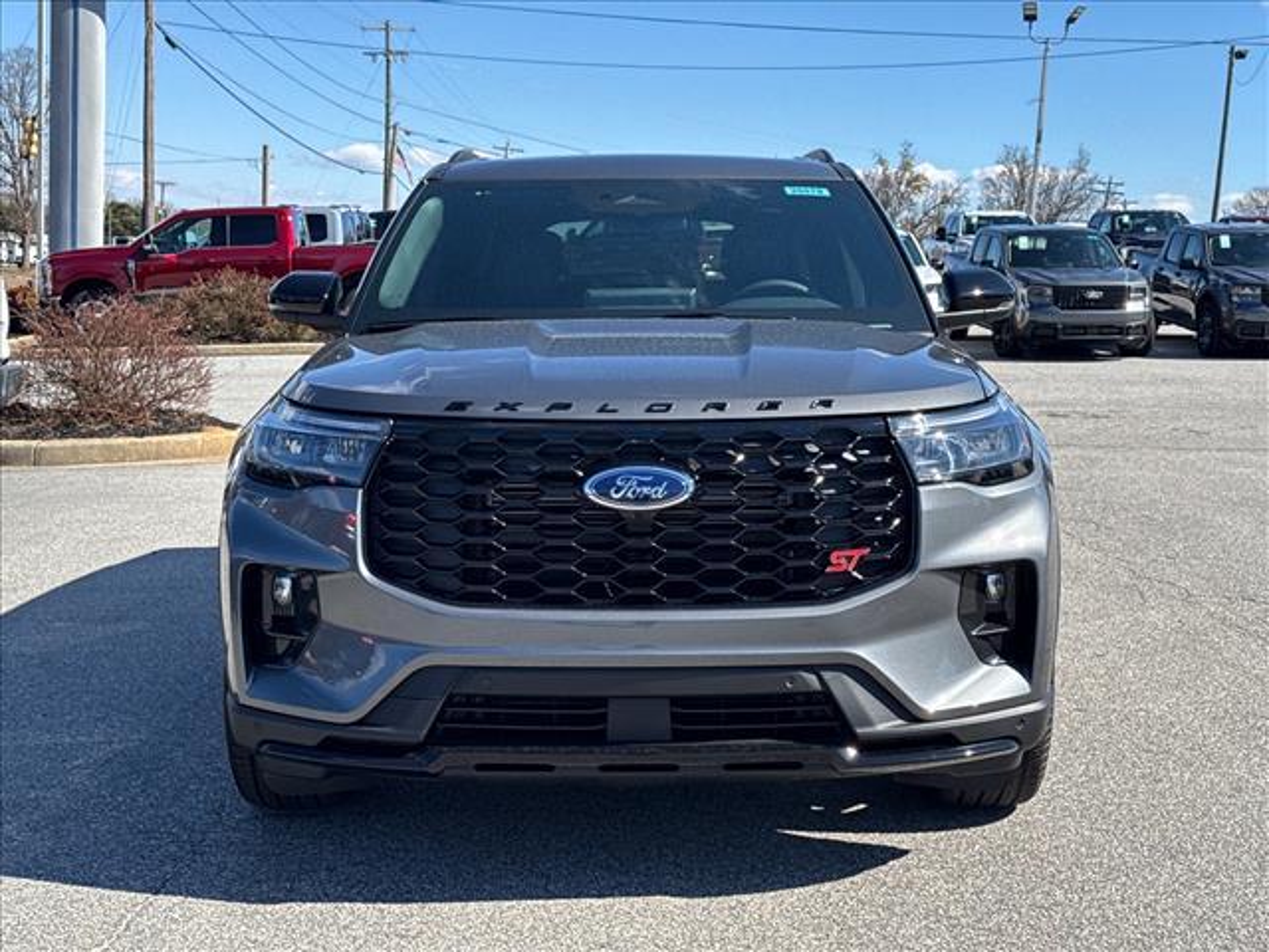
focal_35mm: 48
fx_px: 1760
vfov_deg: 30.3
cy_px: 476
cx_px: 634
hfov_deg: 39.7
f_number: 1.78
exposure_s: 1/2611
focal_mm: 6.76
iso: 64
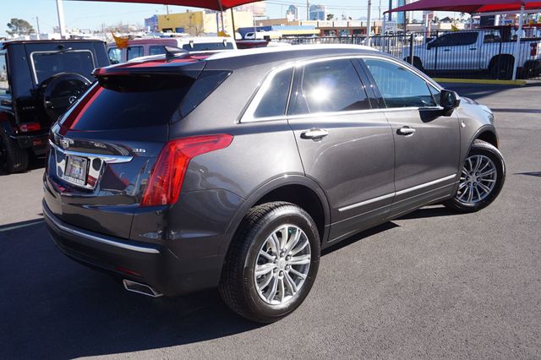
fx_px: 496
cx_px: 270
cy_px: 180
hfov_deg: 57.2
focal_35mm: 33
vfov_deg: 39.9
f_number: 6.3
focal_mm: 22
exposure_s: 1/200
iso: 100
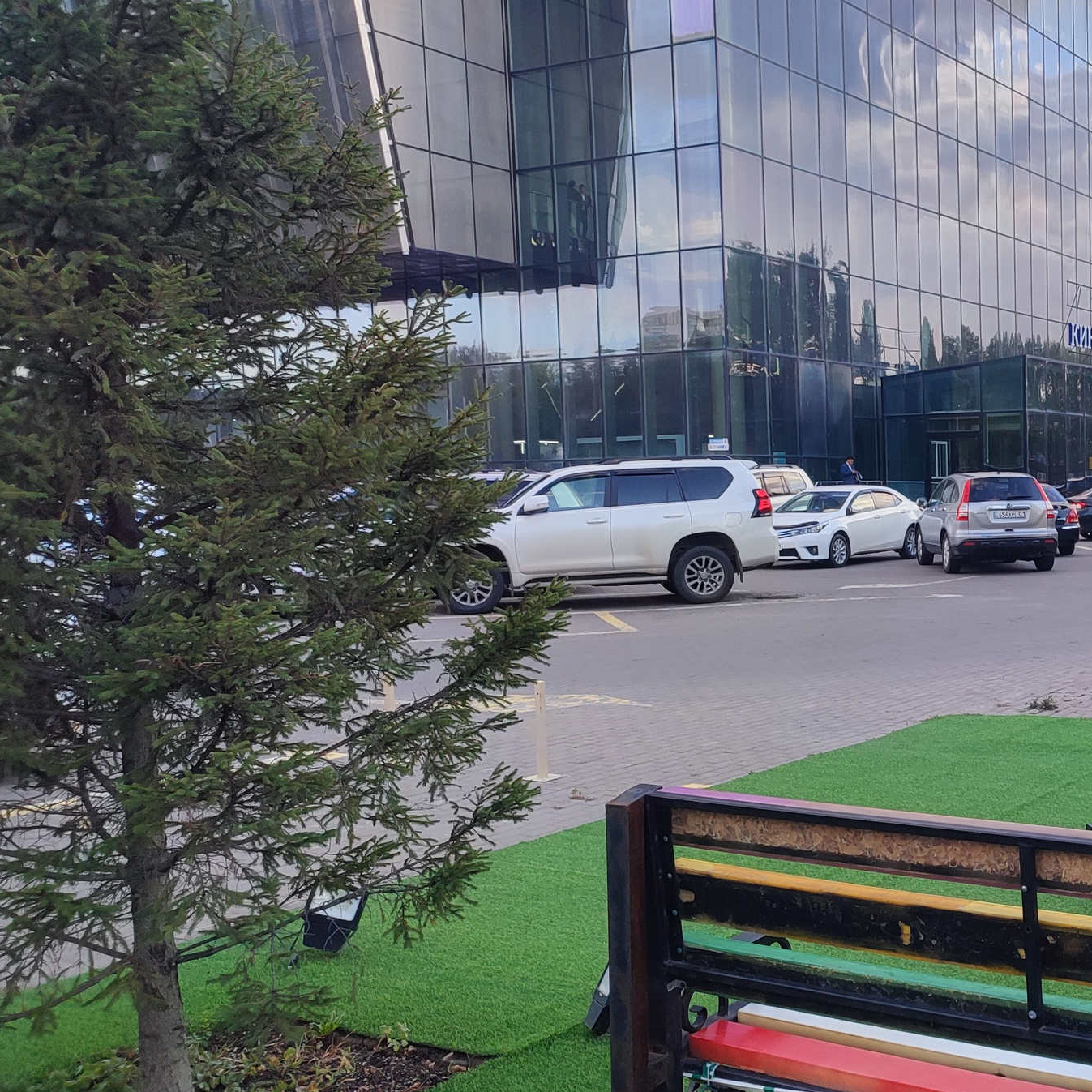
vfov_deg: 40.0
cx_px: 1013
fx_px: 1499
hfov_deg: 37.1
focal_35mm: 42
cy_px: 610
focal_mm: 6.04
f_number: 1.9
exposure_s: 1/177
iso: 50
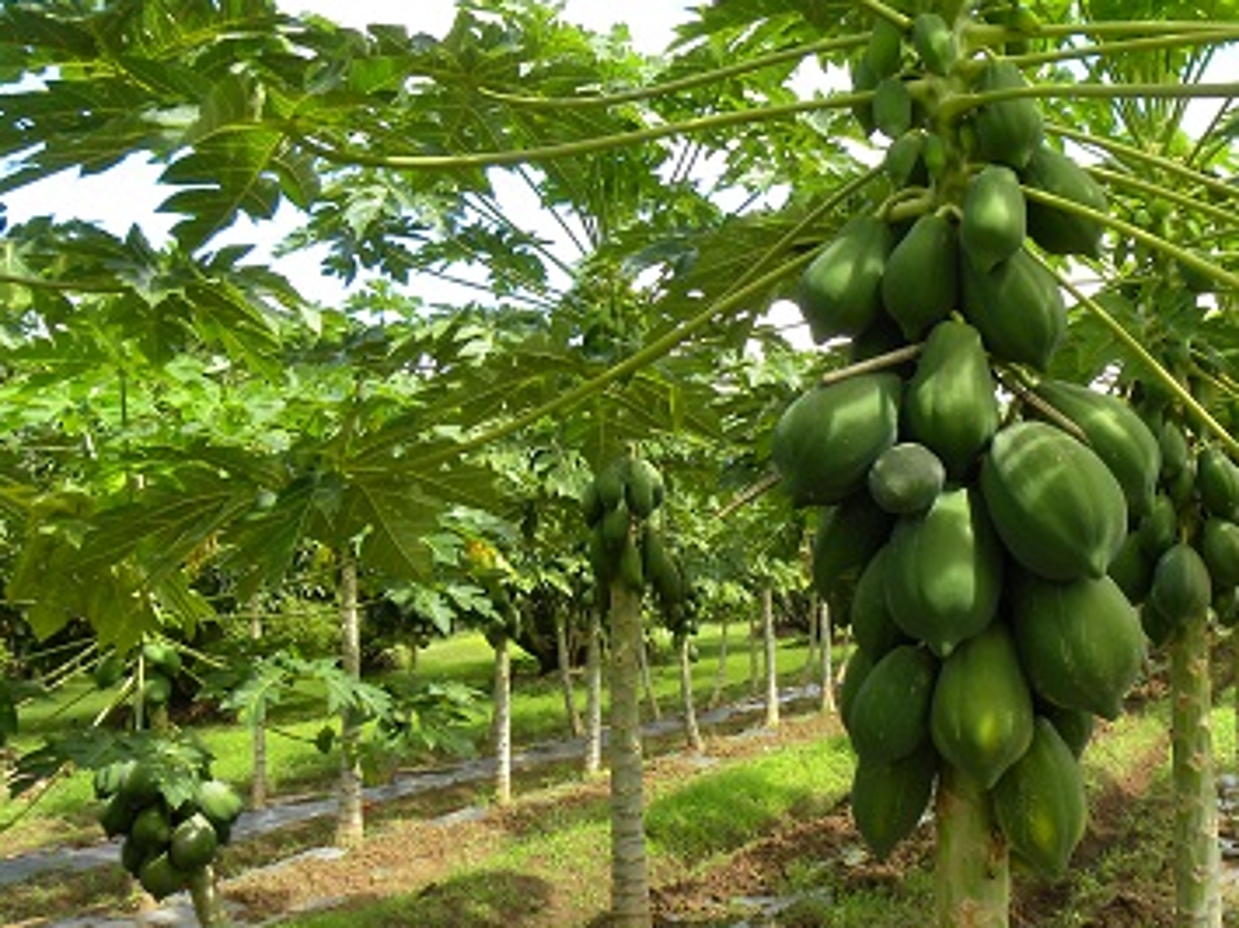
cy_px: 424
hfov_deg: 47.9
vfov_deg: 37.7
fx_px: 1360
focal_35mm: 38
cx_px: 864
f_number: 5.6
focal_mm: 4.6
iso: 64
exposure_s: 1/65.4
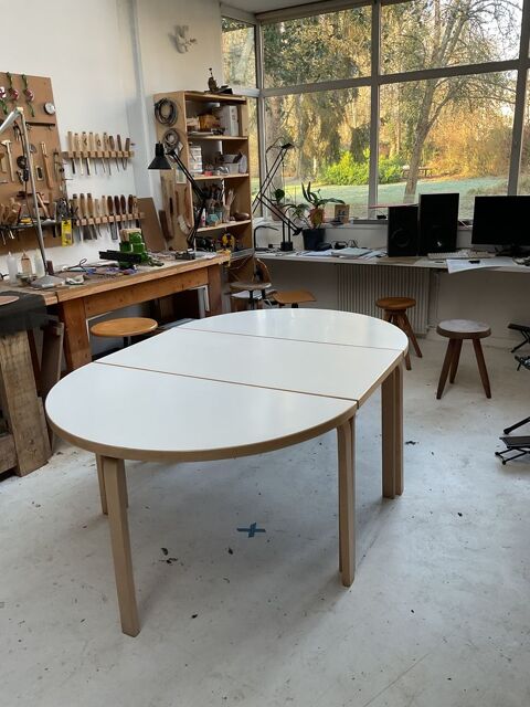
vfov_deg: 61.7
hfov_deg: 48.2
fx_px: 592
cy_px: 354
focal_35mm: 29
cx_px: 265
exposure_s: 1/60
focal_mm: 3
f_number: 1.8
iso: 40
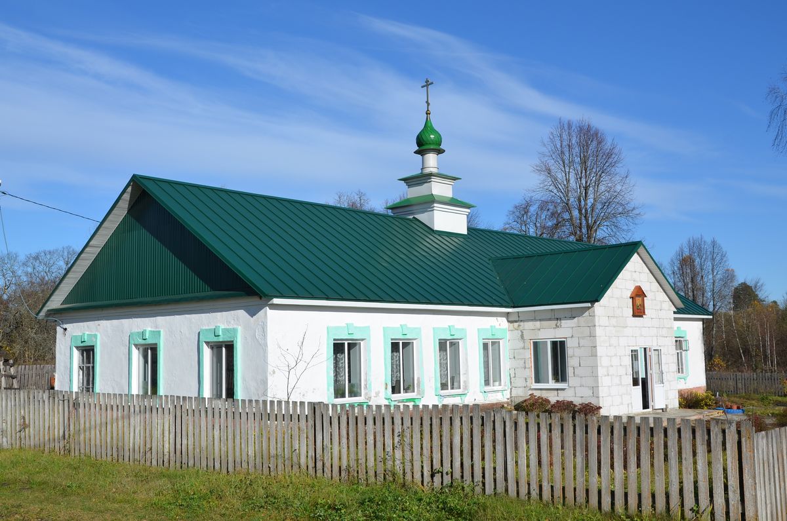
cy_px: 260
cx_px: 394
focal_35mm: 38
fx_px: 818
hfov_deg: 51.4
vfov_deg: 35.3
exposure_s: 1/320
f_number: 9
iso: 100
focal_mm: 25
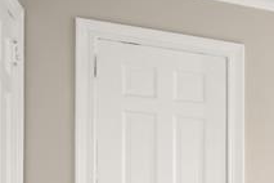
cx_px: 553
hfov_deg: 17.9
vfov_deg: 17.1
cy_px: 208
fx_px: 586
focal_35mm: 77
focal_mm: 16
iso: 100
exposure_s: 1/30
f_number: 8
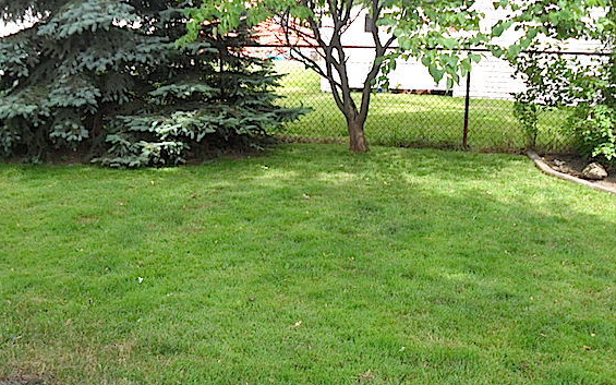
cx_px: 282
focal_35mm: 42
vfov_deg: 30.5
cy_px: 215
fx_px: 705
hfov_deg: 47.2
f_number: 3
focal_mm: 6.3
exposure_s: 1/250
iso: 80
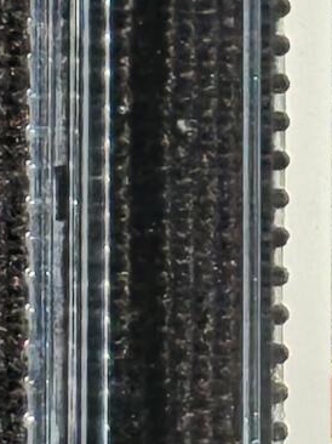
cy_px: -238
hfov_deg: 2.6
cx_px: 748
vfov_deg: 3.5
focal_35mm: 566
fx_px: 7246
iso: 50
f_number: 1.5
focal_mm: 4.94
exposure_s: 1/2889
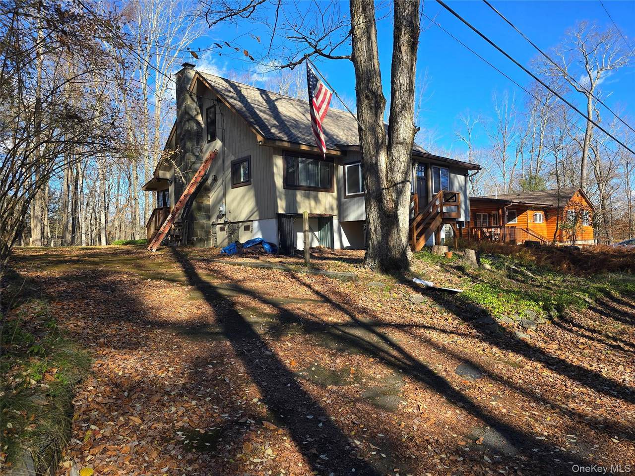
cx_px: 318
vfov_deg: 58.9
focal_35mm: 23
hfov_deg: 73.9
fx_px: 422
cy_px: 238
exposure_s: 1/250
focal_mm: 6.3
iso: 12
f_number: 1.7
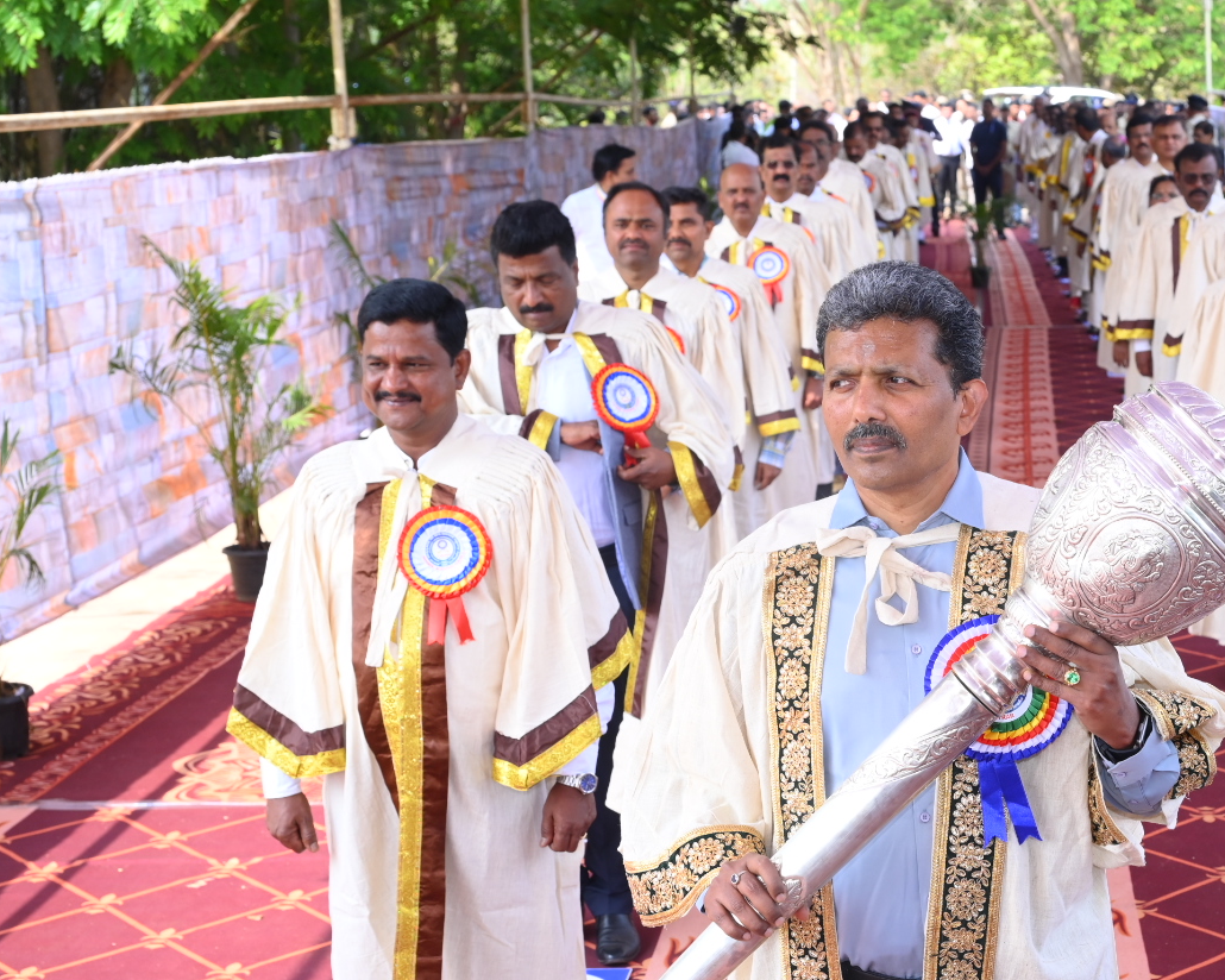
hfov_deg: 29.9
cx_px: 960
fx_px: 2248
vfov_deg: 24.6
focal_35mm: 62
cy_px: 585
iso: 500
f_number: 7.1
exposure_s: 1/200
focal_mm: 42
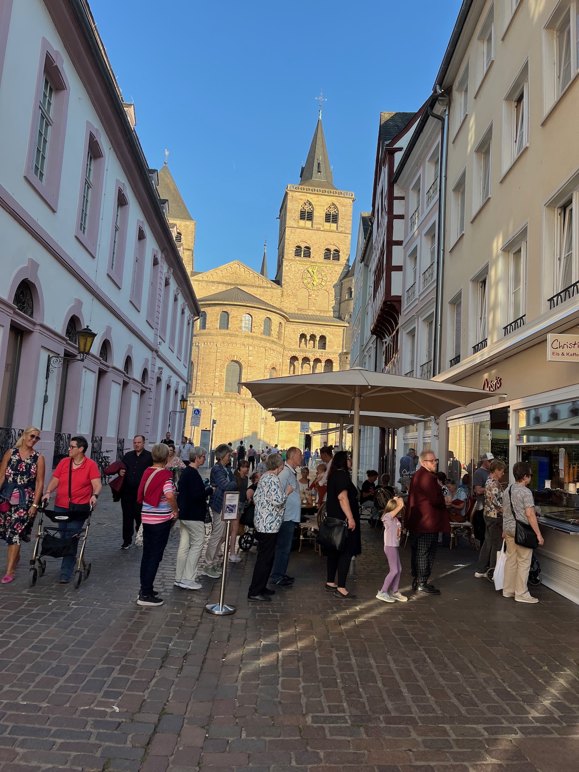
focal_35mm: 26
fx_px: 580
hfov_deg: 53.1
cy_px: 386
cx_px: 290
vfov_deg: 67.3
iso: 50
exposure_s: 1/951
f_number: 1.6
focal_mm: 5.1
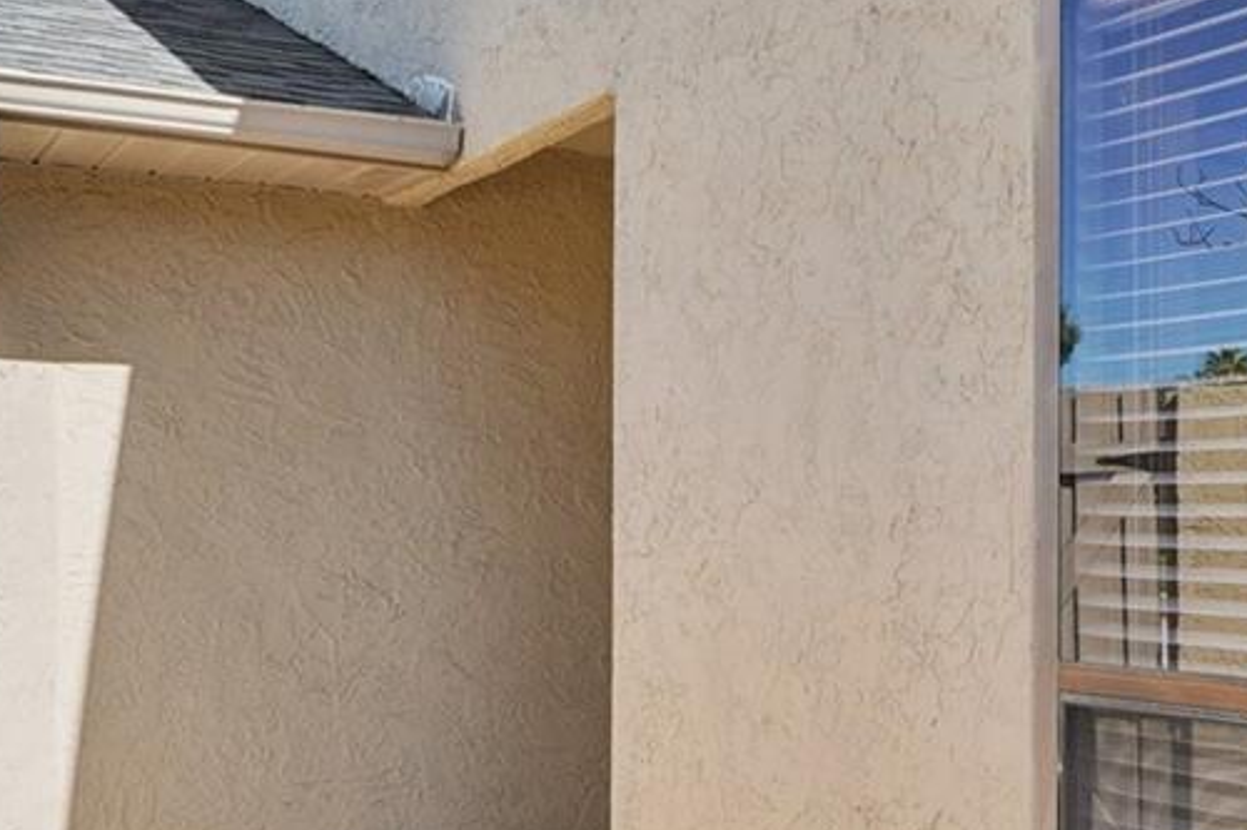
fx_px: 1662
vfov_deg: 27.9
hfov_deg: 40.3
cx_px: 880
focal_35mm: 48
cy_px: 556
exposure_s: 1/90
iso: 100
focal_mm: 10
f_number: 8
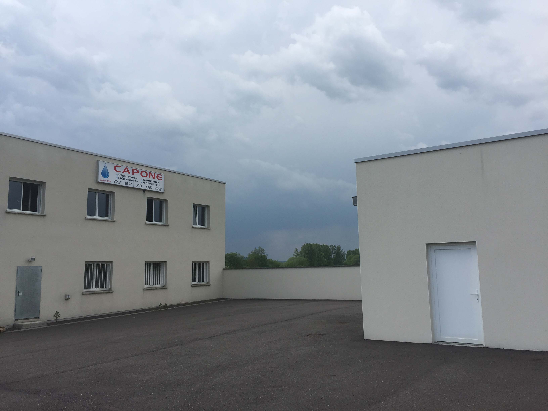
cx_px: 274
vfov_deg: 48.2
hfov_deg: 61.7
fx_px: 459
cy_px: 206
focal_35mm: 29
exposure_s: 1/2326
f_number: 2.2
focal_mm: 4.15
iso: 32
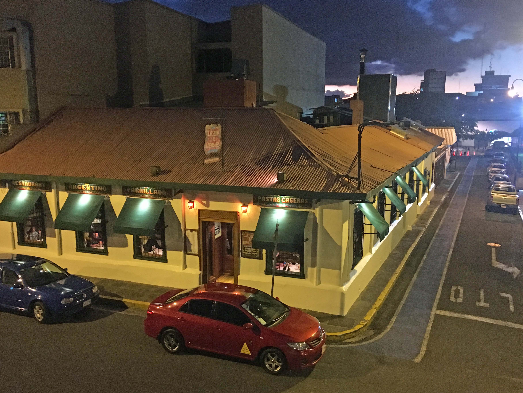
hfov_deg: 56.8
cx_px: 278
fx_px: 484
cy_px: 202
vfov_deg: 44.2
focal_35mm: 32
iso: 320
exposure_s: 1/15
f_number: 2.2
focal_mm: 4.15
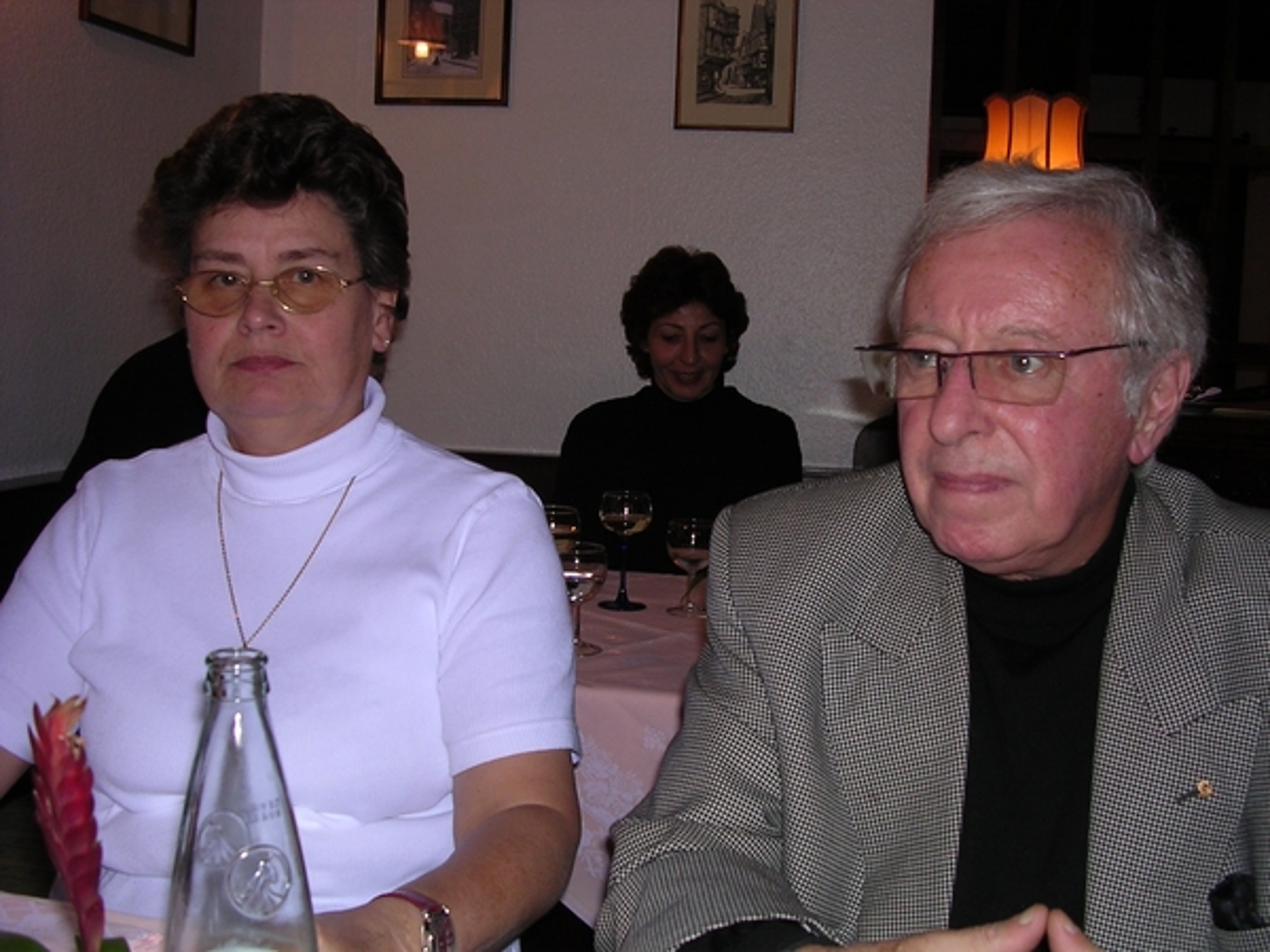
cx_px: 635
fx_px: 1394
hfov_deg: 49.0
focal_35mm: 38
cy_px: 476
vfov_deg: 37.7
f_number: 2.8
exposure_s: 1/60.1
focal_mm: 5.8
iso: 100
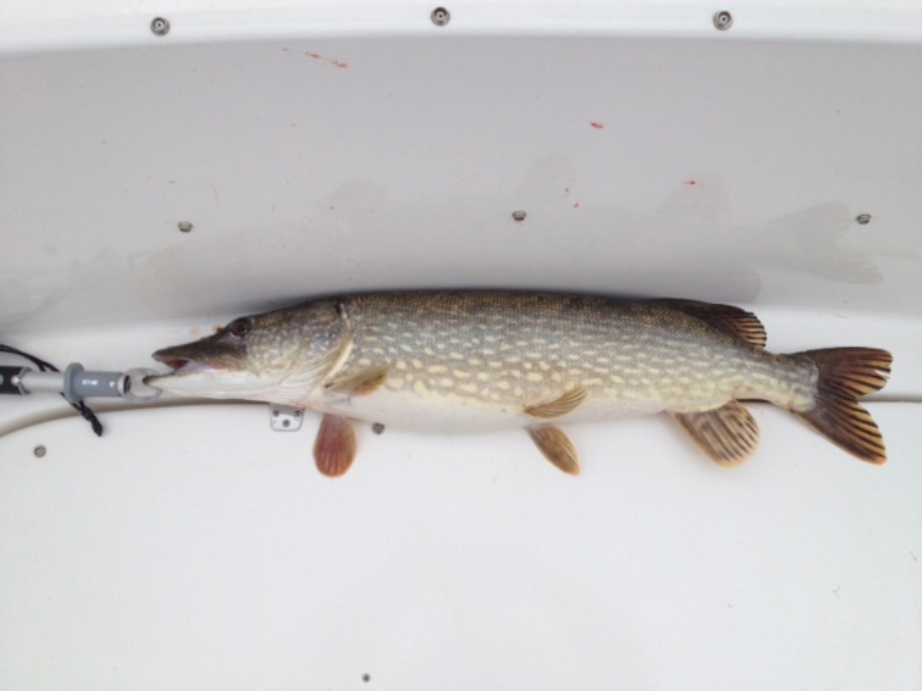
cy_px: 346
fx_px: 932
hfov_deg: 52.6
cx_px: 461
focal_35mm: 35
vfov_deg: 40.7
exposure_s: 1/188
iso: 64
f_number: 2.4
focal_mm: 4.28
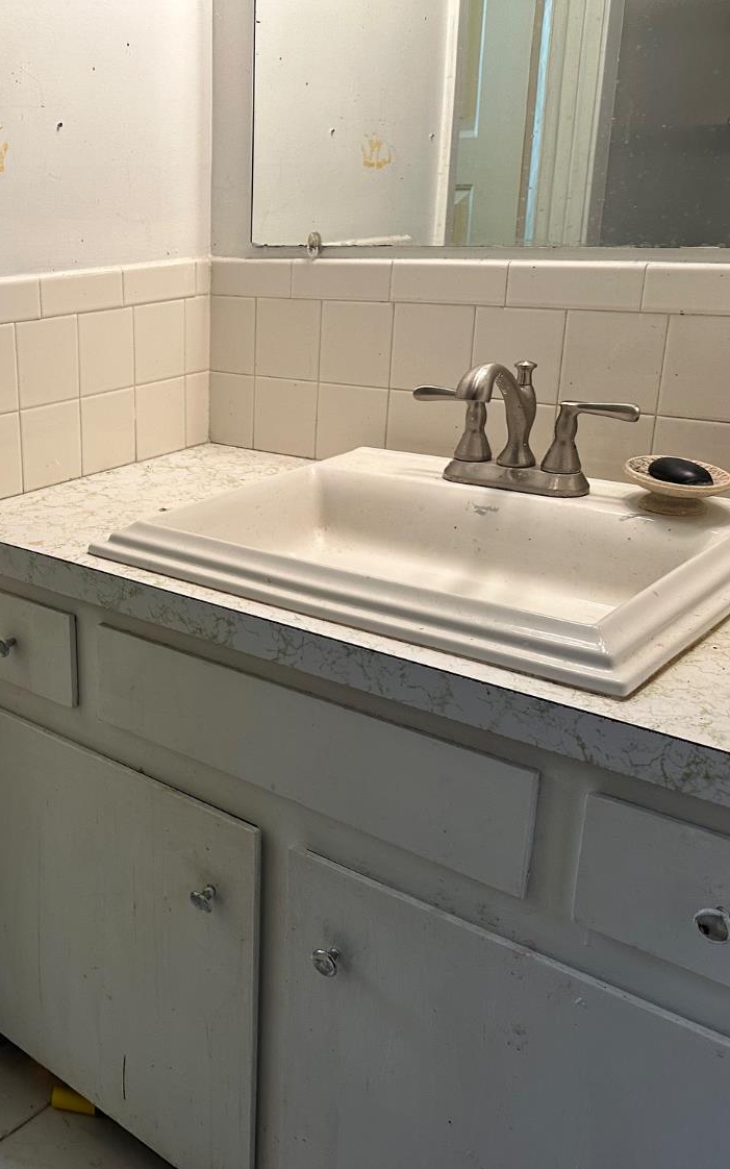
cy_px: 585
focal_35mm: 34
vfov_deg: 56.7
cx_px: 77
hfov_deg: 35.2
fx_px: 1083
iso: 200
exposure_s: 1/120
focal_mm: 6.86
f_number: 1.78
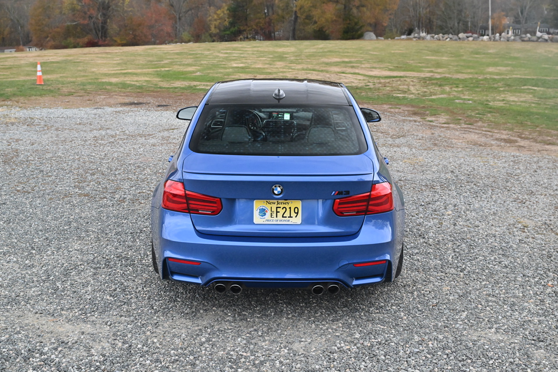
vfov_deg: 30.5
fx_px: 682
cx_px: 279
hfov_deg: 44.5
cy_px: 186
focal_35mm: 44
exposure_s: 1/500
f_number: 6.3
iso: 4000
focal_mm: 44
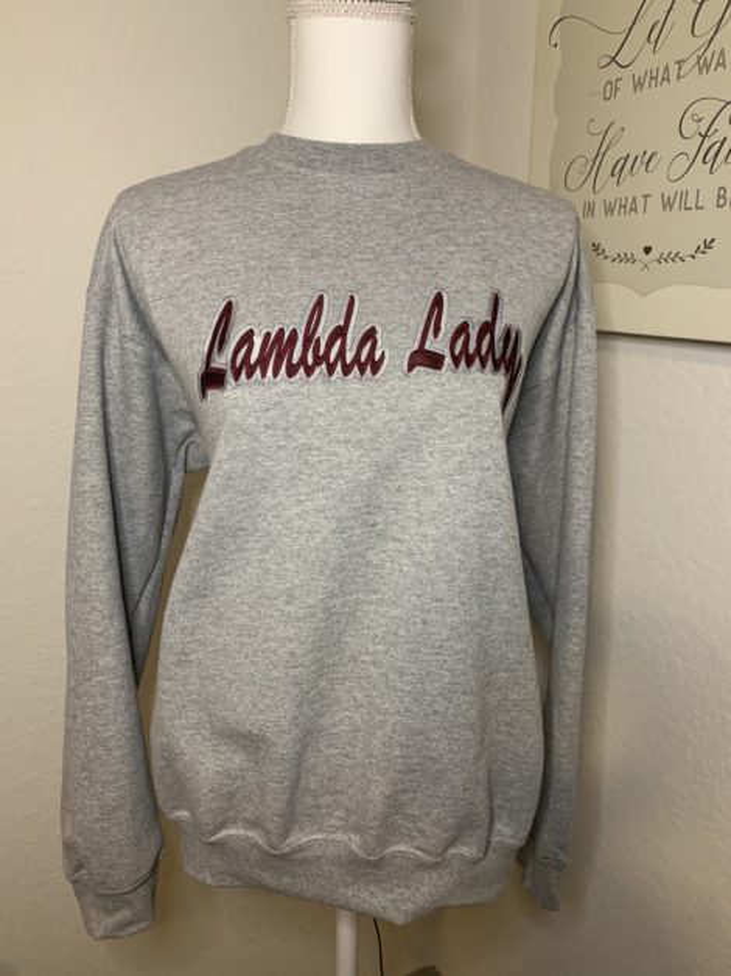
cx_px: 366
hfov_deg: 53.0
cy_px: 488
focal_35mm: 26
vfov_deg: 67.3
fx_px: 732
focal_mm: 4.25
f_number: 1.8
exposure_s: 1/60
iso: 200
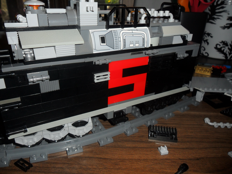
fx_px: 181
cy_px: 87
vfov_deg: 51.4
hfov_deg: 65.3
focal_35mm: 27
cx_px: 116
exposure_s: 1/45
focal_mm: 4.9
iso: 100
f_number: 8.9
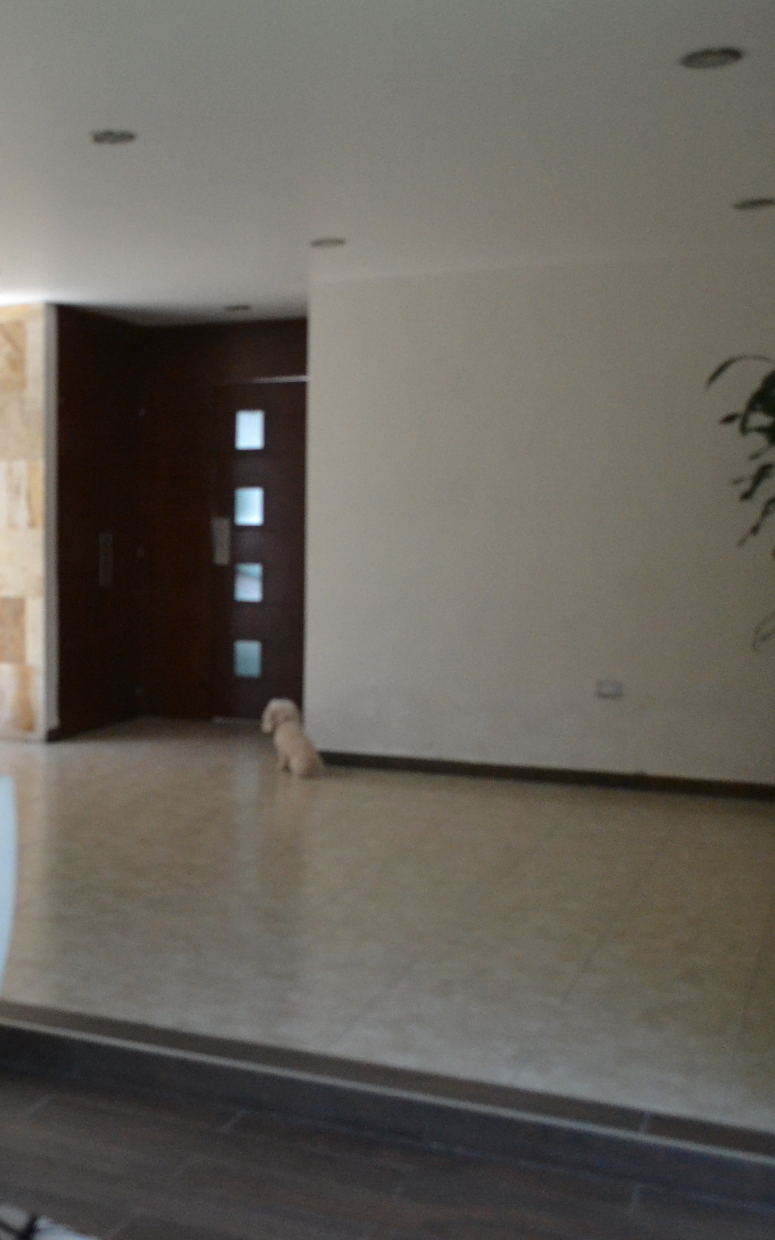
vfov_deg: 47.2
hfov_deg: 29.3
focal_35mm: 42
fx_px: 1419
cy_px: 612
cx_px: 80
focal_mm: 18
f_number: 3.5
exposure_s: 1/500
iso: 2200
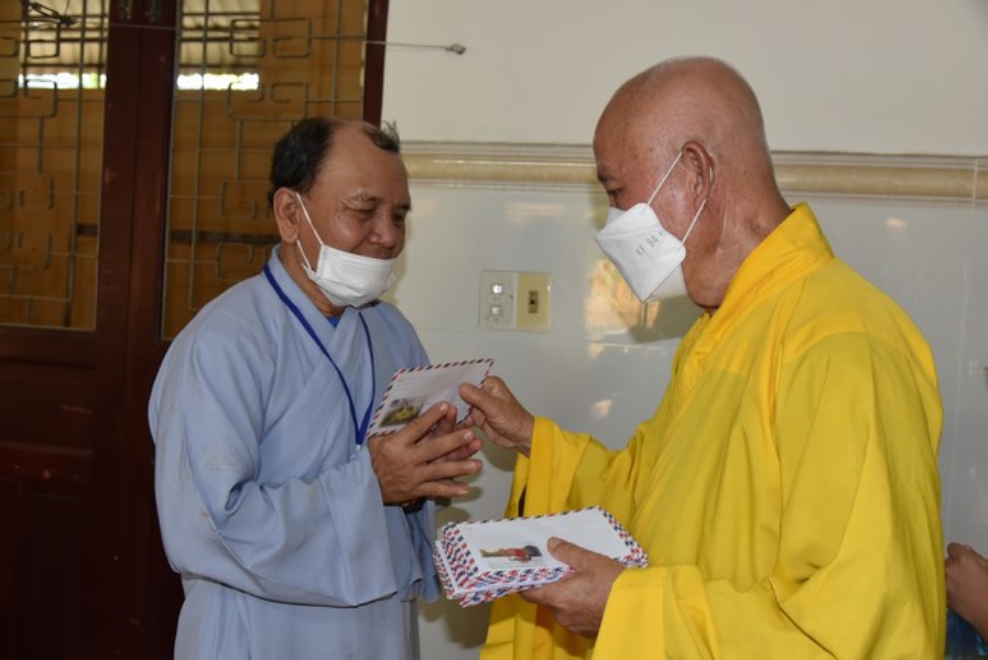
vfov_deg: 35.1
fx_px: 1043
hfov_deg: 50.7
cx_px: 494
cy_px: 330
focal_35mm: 38
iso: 1600
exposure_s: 1/60
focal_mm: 38
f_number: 5.6
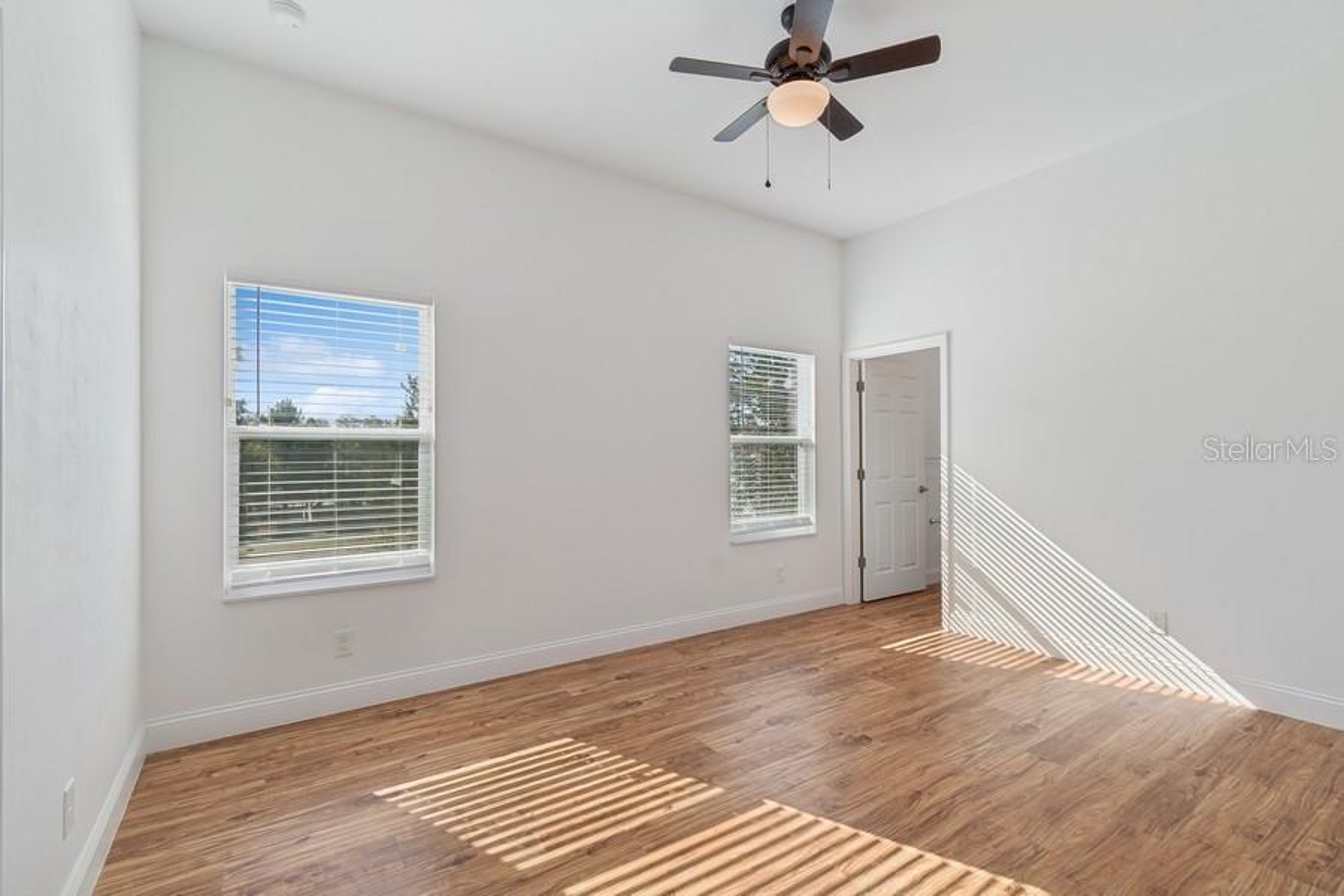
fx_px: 560
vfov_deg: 77.3
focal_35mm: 15
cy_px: 448
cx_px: 672
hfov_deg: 100.4
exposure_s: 1/100
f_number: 8
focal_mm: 10
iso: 200
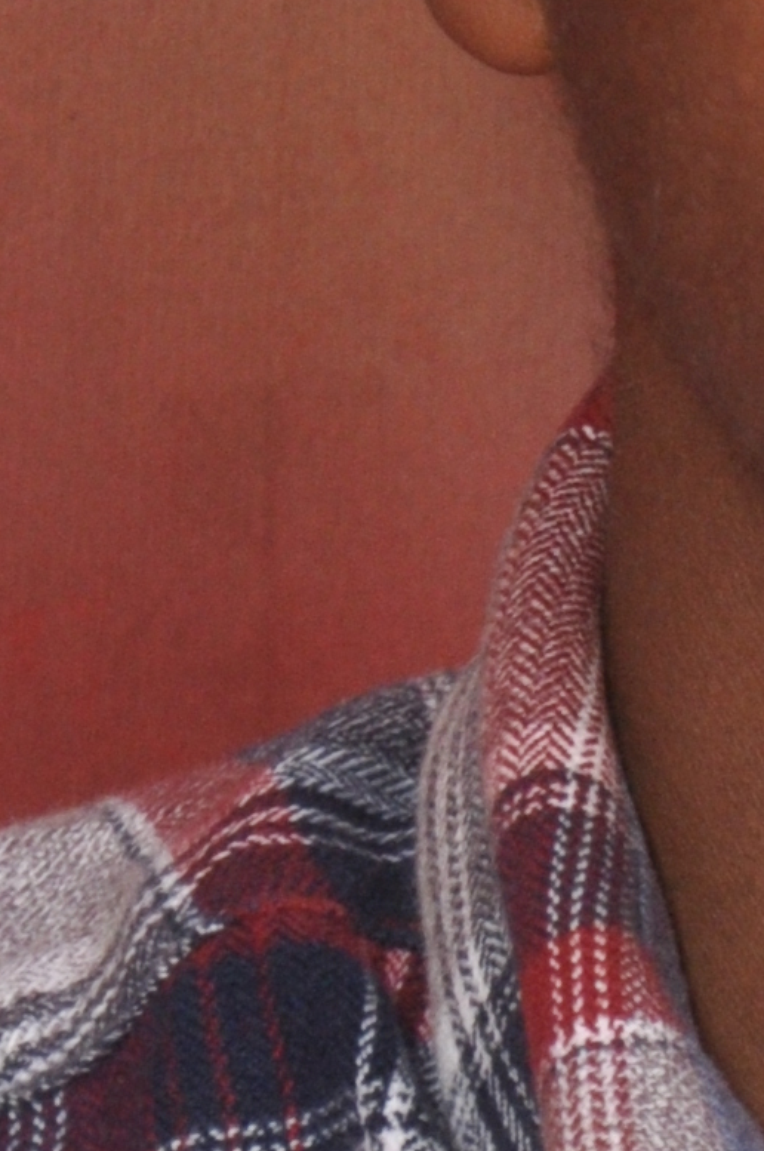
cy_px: 591
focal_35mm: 869
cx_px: 1461
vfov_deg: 2.4
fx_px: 27728
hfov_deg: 1.6
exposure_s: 1/125
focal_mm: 105
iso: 500
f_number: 7.1
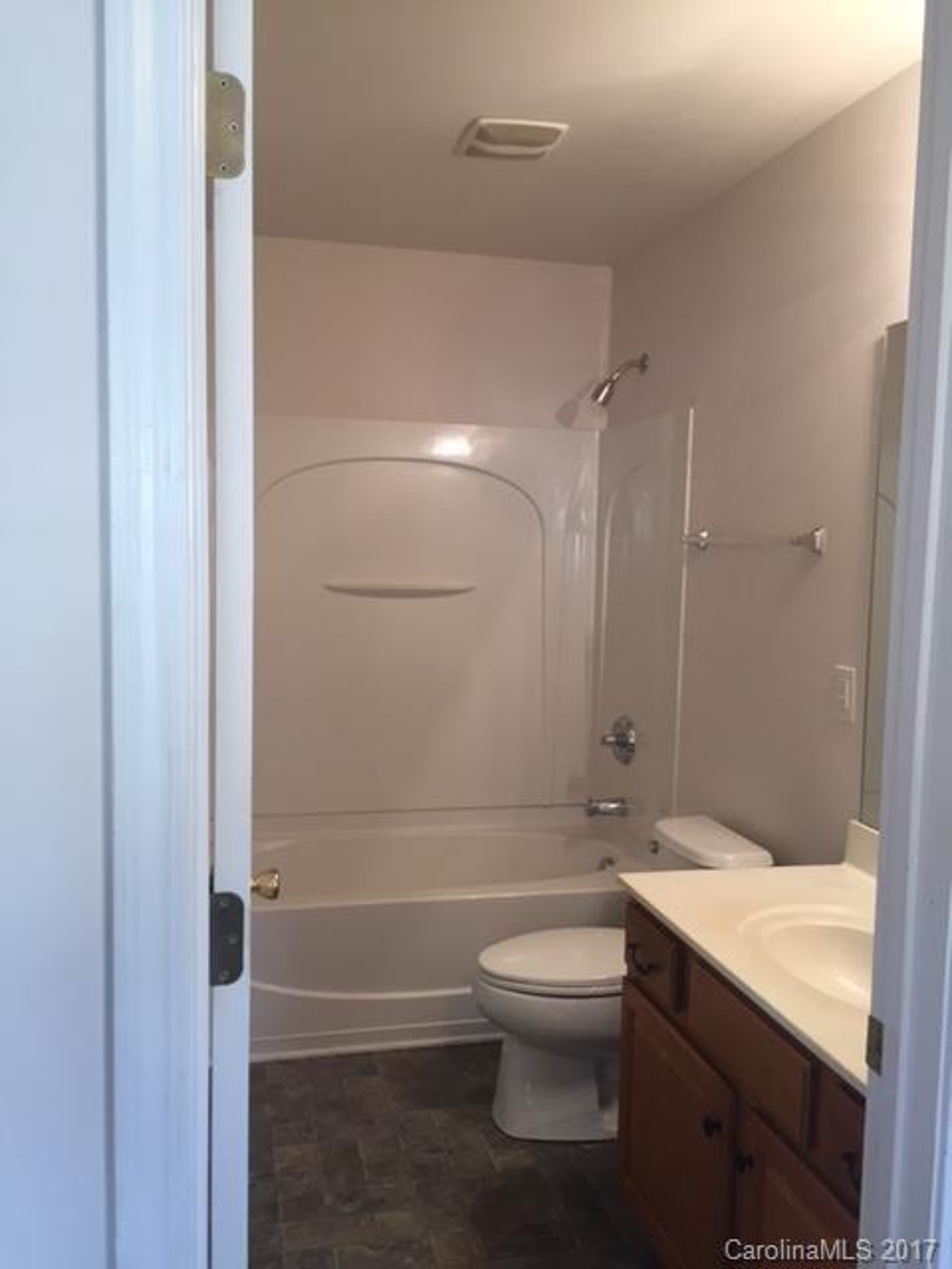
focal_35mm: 29
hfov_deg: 48.2
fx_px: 1063
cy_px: 634
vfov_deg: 61.7
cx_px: 476
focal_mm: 4.15
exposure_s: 1/30
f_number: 2.2
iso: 40
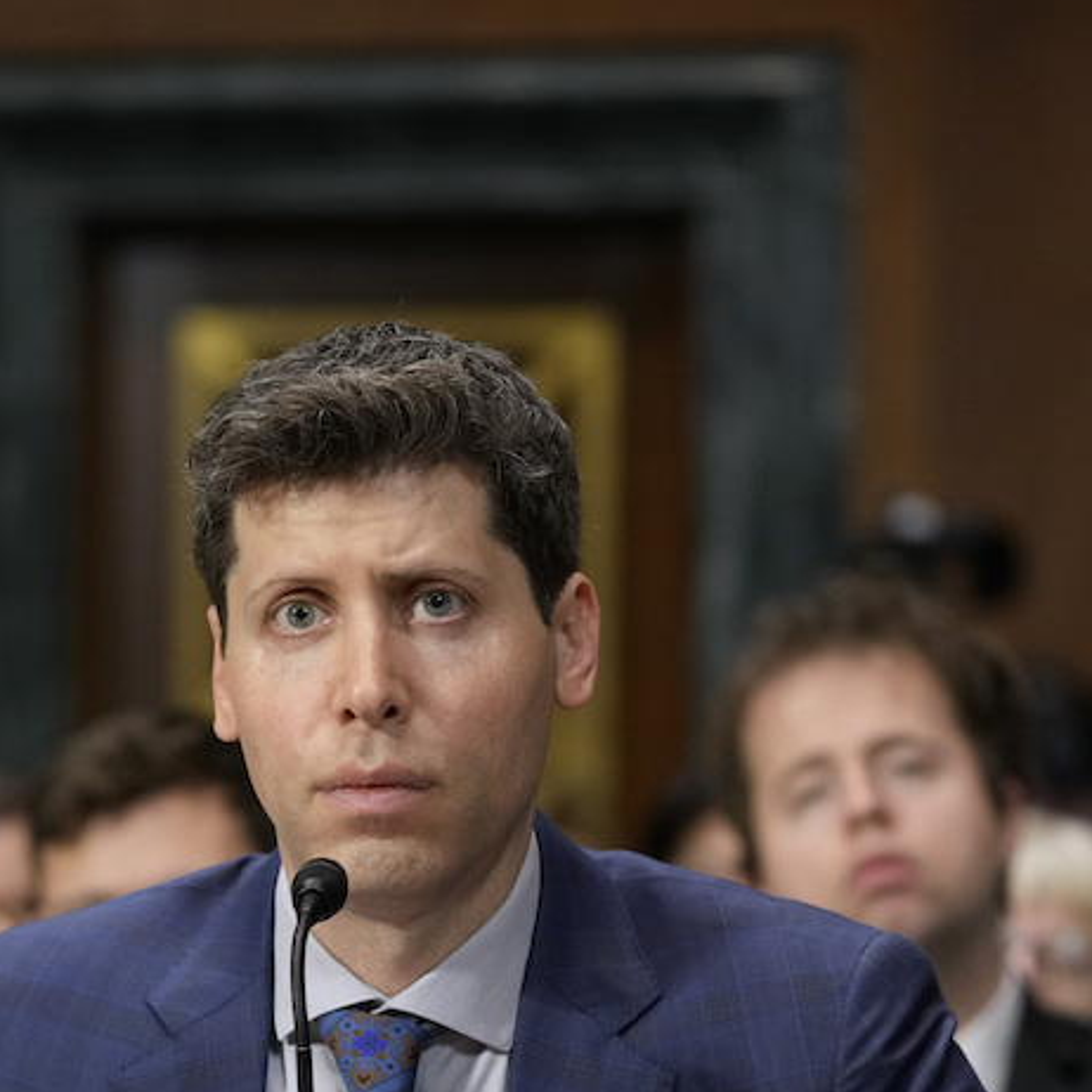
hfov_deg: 9.2
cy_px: 889
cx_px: 392
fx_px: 6781
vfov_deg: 9.2
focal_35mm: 190
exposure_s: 1/320
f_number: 2.8
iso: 2000
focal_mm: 86
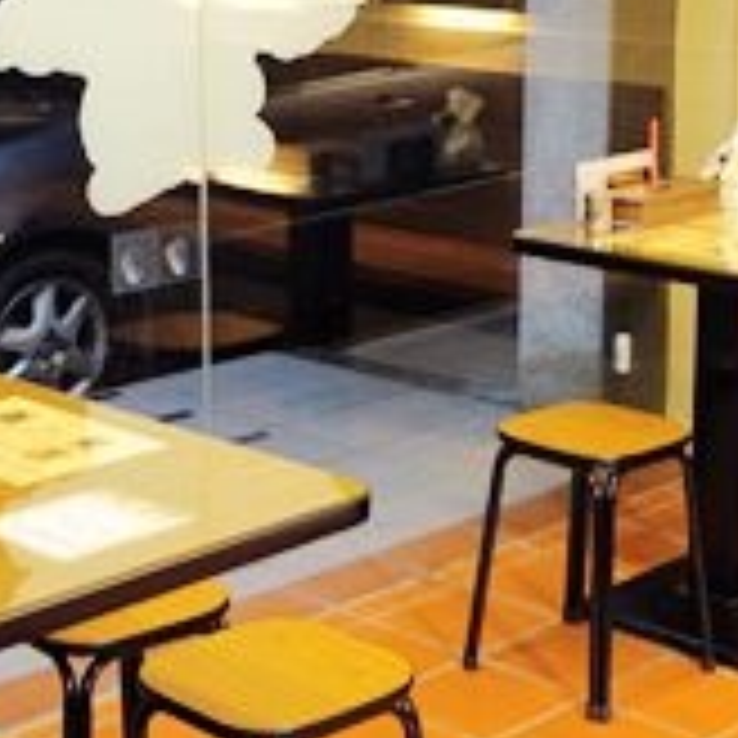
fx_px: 1954
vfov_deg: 21.3
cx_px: 414
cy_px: 227
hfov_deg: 21.4
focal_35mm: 81
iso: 250
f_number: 1.8
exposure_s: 1/30
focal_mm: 8.8
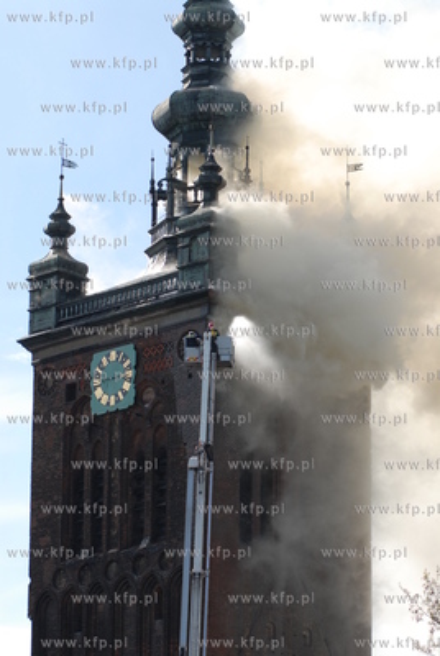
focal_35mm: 120
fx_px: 2192
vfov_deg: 17.0
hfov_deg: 11.5
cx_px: 220
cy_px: 328
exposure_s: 1/500
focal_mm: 80
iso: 100
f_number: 4.5
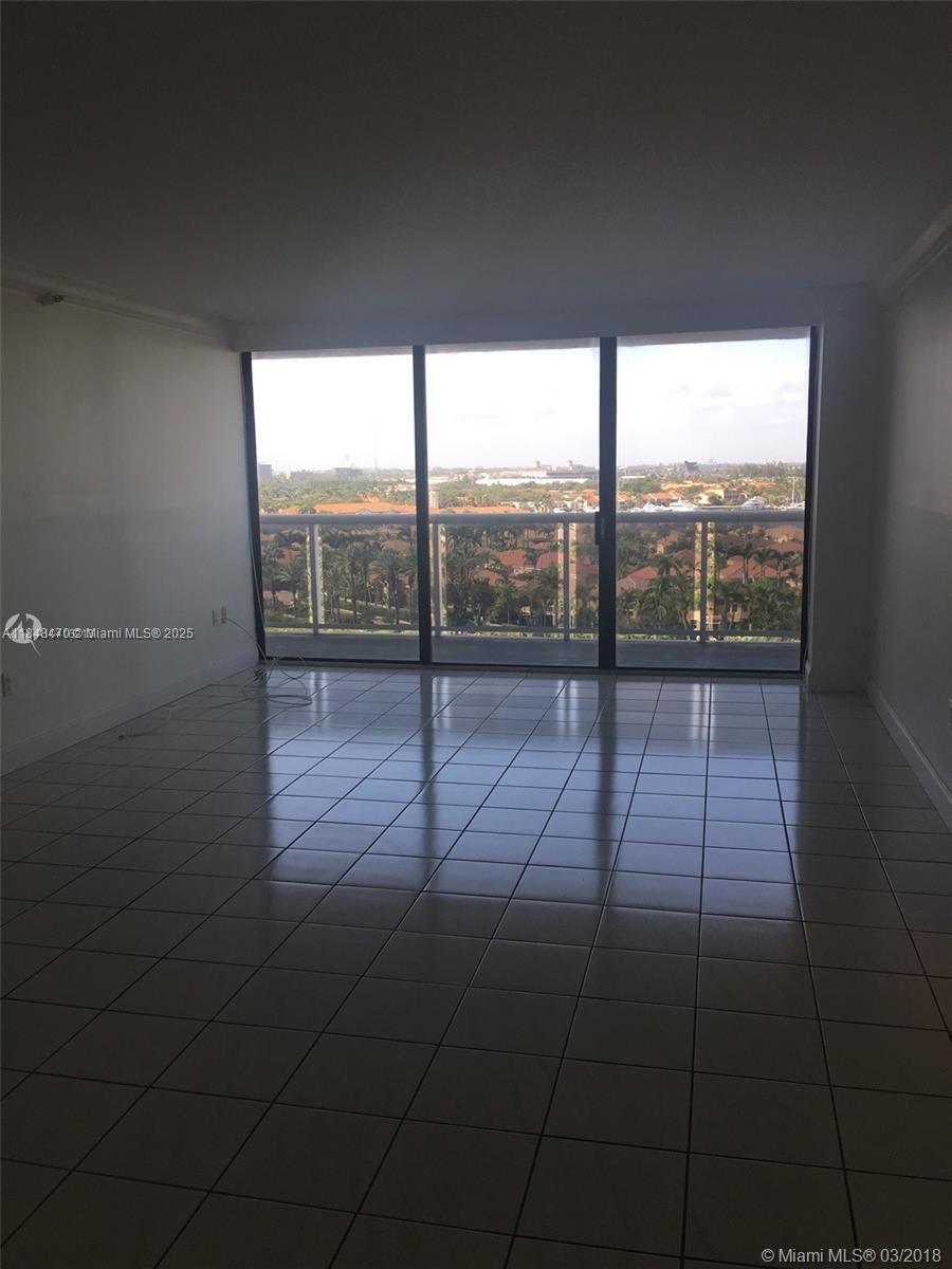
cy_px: 634
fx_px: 1063
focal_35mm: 29
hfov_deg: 48.2
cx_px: 476
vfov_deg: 61.7
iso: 25
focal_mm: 4.15
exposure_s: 1/561
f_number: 2.2
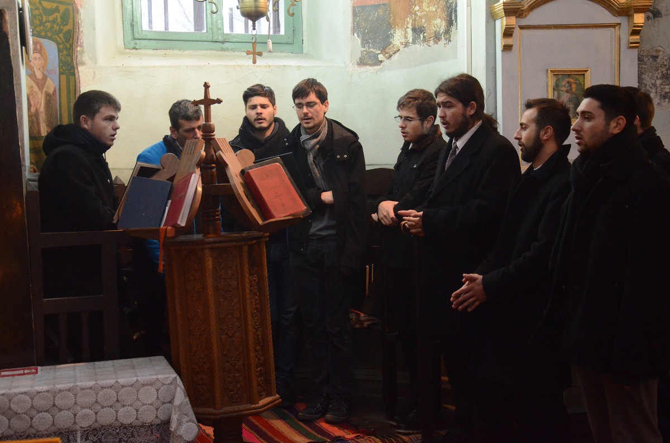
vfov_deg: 23.7
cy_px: 222
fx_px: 1058
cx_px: 335
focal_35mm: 57
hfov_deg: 35.1
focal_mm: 38
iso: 4000
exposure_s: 1/60
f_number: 4.5
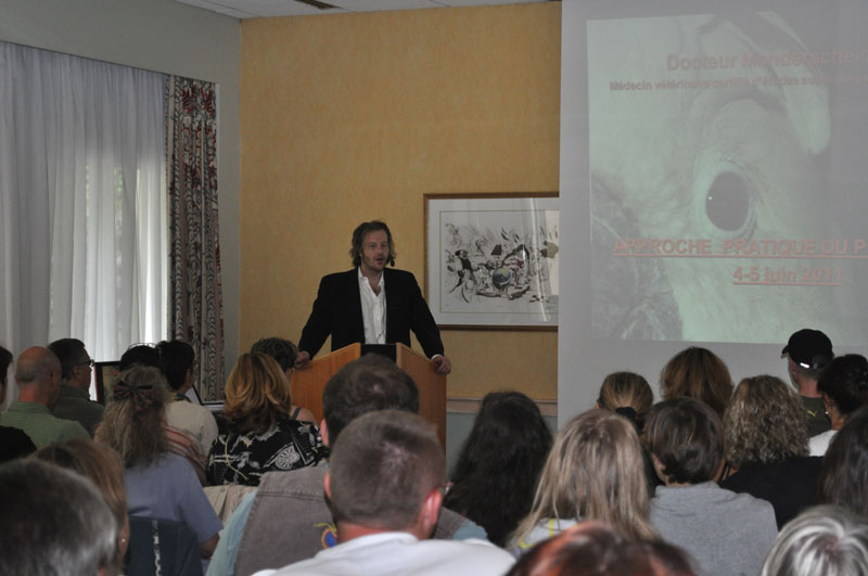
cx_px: 434
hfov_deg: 24.7
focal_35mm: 82
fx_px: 1986
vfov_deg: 16.5
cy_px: 288
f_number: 5.6
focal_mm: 55
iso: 800
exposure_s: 1/60
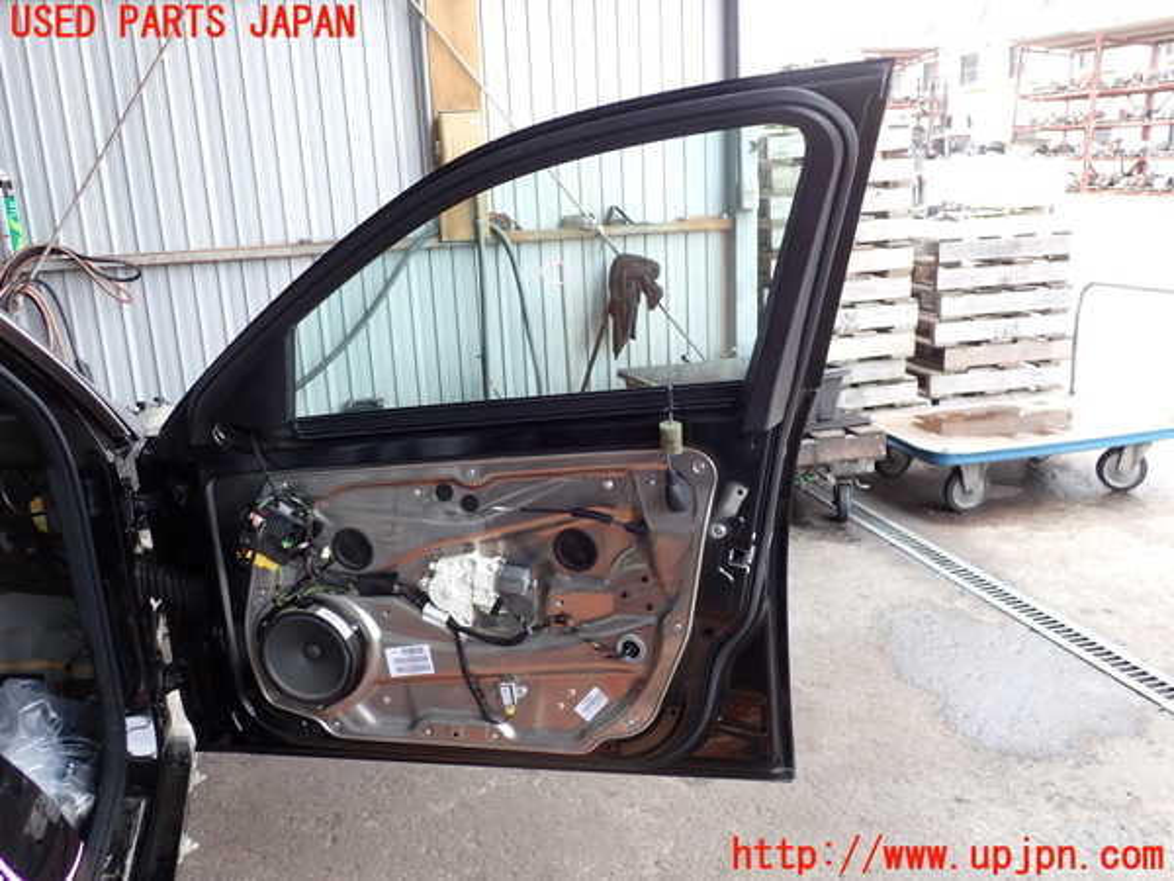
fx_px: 1017
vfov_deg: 46.8
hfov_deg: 60.0
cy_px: 440
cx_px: 587
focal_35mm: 30
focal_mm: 5.4
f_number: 3.2
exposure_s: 1/60
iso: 100
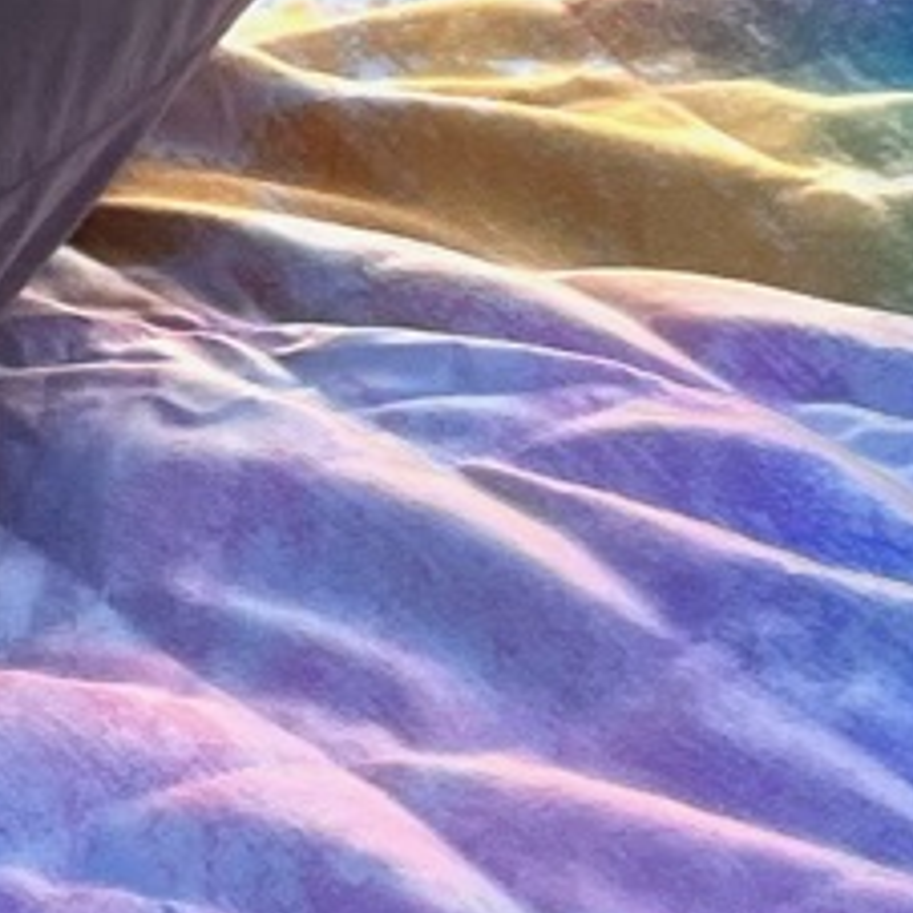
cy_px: -1881
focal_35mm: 208
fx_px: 6207
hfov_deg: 8.4
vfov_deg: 7.4
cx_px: 626
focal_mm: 5.1
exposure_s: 1/631
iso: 50
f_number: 1.6
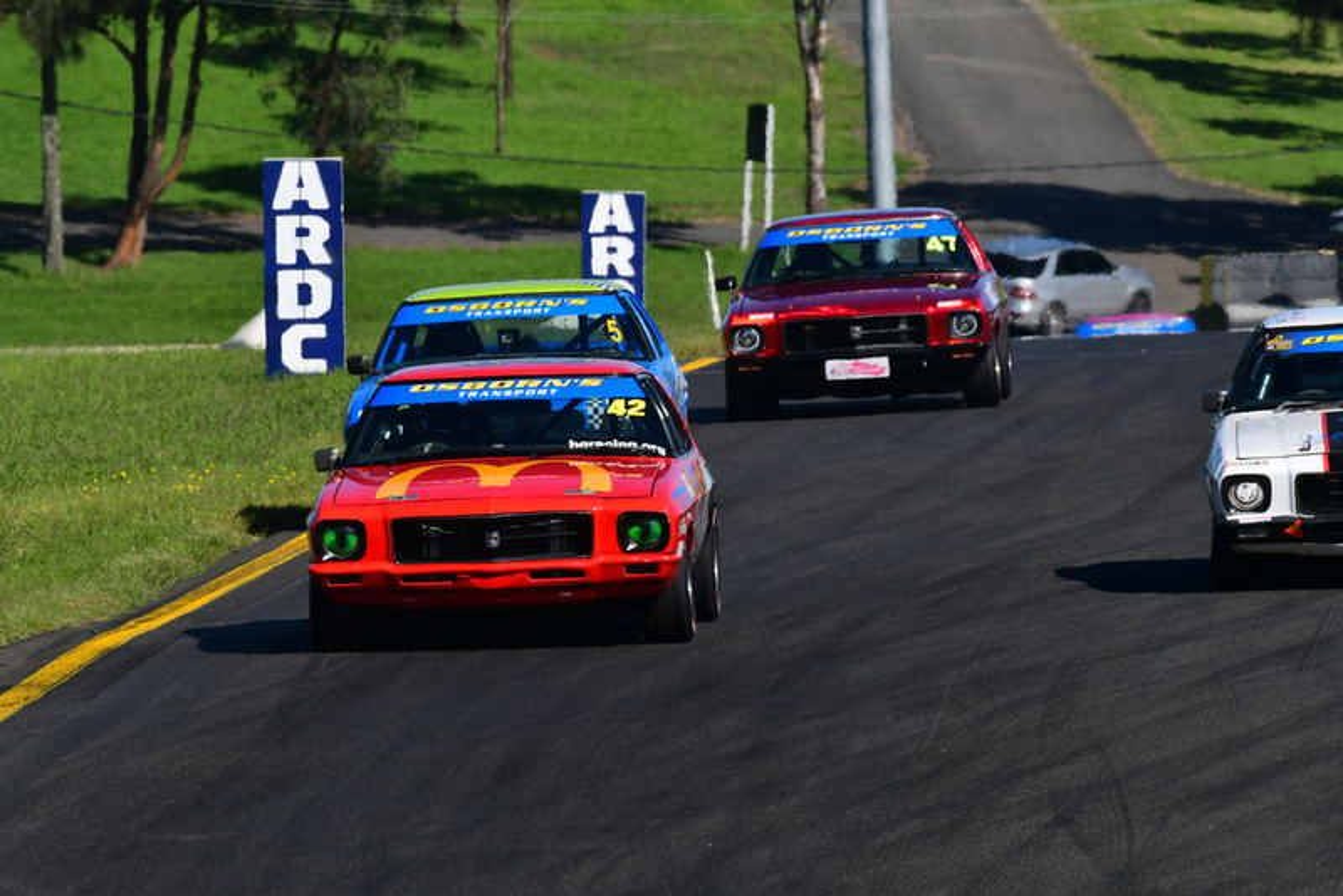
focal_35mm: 630
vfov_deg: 2.2
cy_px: 448
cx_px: 672
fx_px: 23510
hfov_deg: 3.3
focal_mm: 420
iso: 400
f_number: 13
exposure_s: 1/640
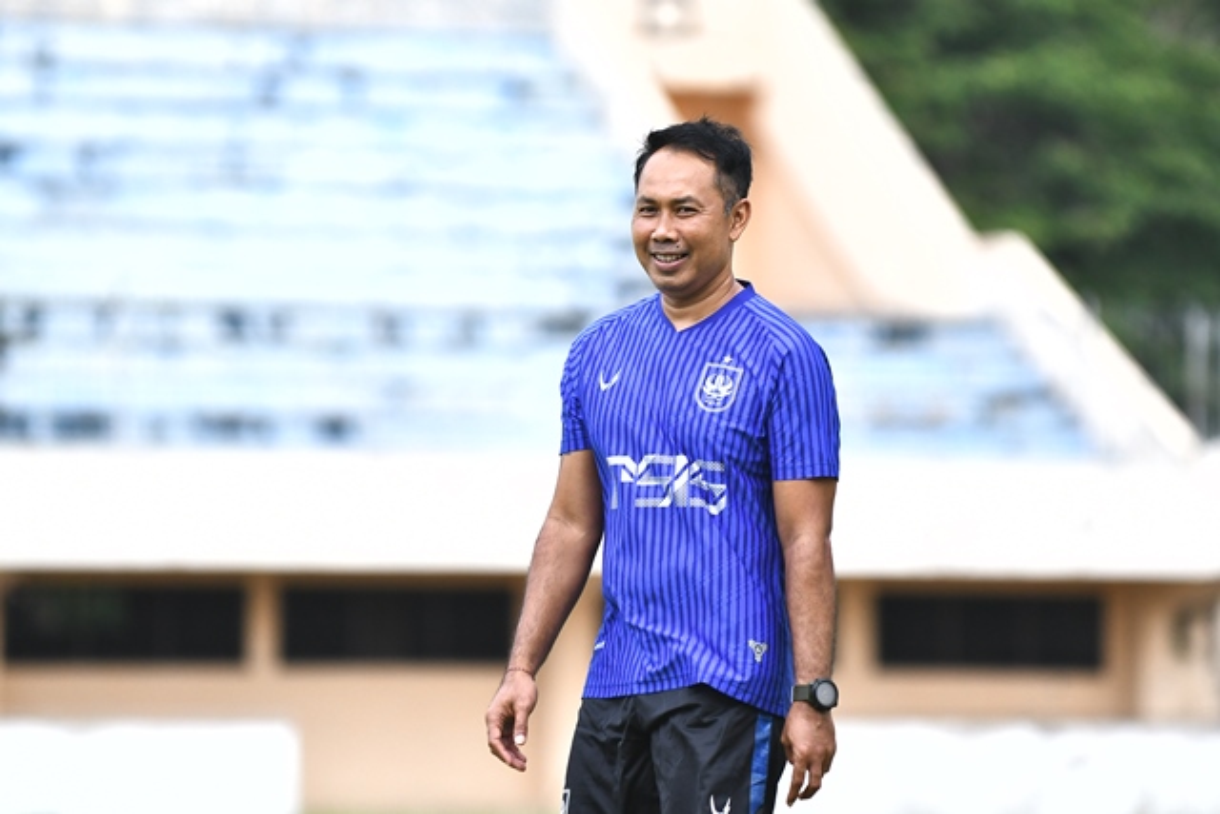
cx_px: 610
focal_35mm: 300
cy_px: 407
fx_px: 10168
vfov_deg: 4.6
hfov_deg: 6.9
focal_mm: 200
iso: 1250
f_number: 2.8
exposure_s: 1/1000
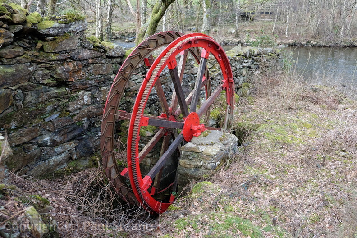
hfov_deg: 60.3
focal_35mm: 31
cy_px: 119
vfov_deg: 42.3
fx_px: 307
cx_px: 178
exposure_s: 1/140
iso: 200
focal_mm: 20.5
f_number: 4
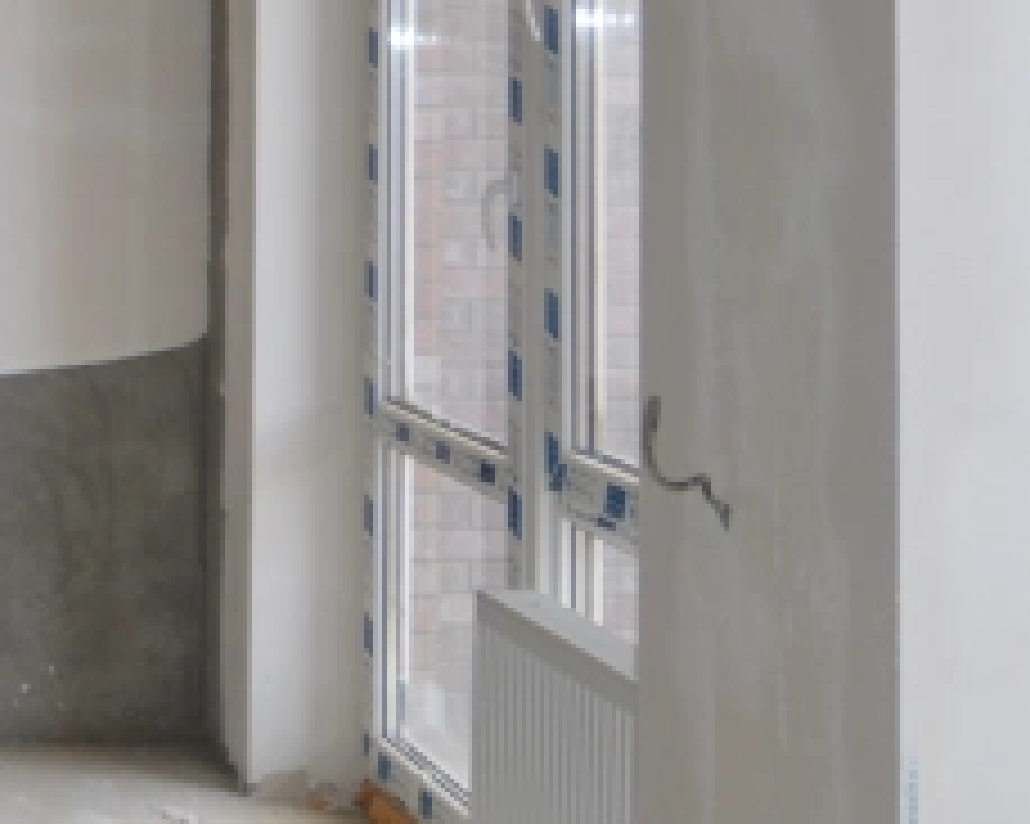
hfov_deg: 21.8
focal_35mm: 77
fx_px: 2346
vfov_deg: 18.9
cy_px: -140
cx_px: -382
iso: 220
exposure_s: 1/125
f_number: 4
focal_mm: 10
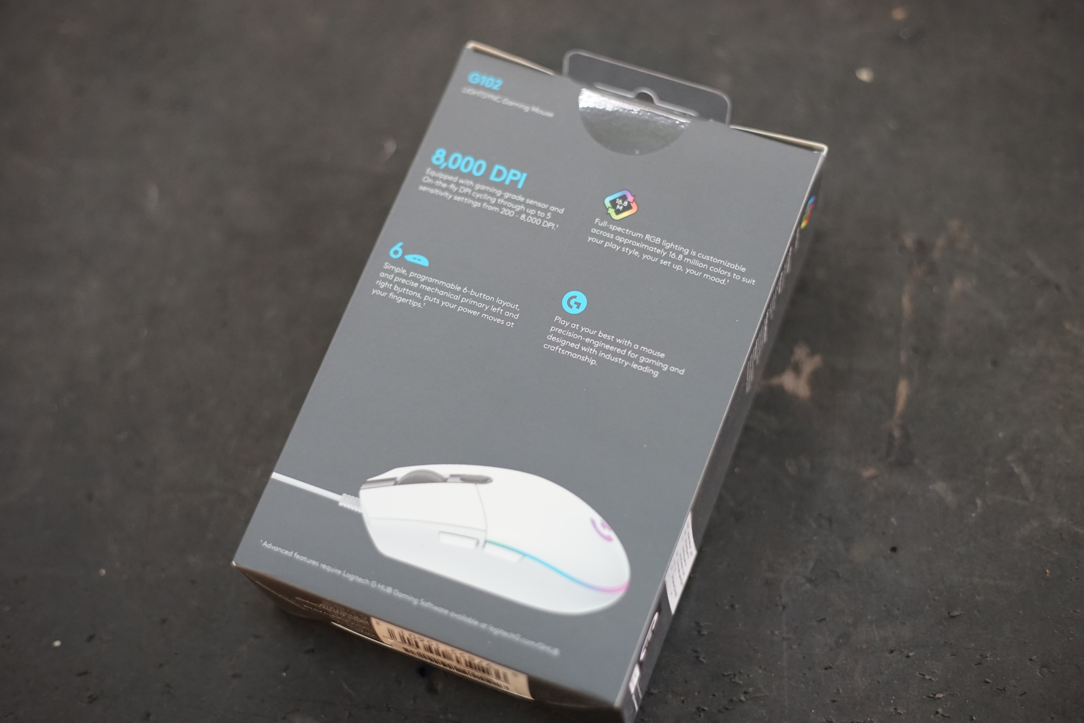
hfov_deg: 39.6
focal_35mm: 50
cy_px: 362
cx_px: 542
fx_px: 1505
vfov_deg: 27.0
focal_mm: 50
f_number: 2.5
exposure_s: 1/80
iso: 1600
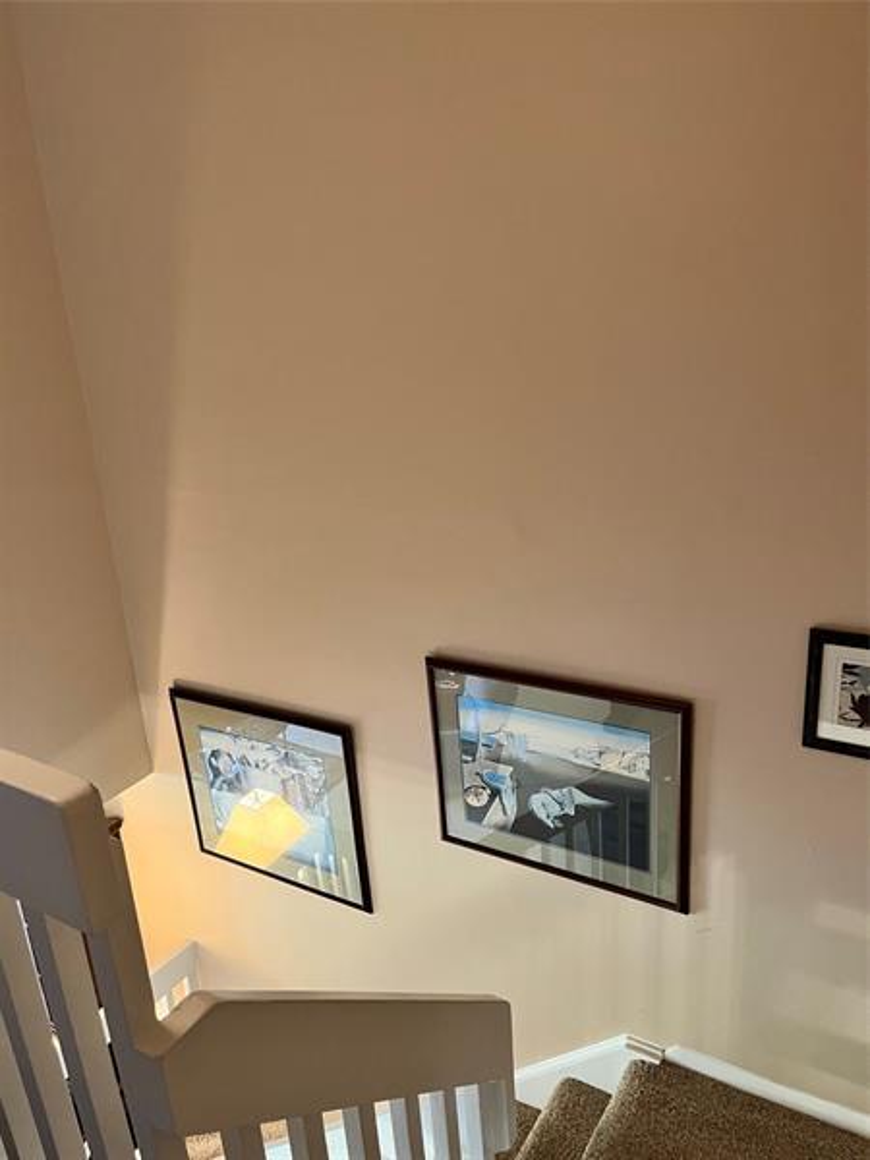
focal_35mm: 26
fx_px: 871
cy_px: 580
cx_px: 435
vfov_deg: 67.3
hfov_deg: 53.1
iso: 400
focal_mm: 5.1
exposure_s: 1/60
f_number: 1.6
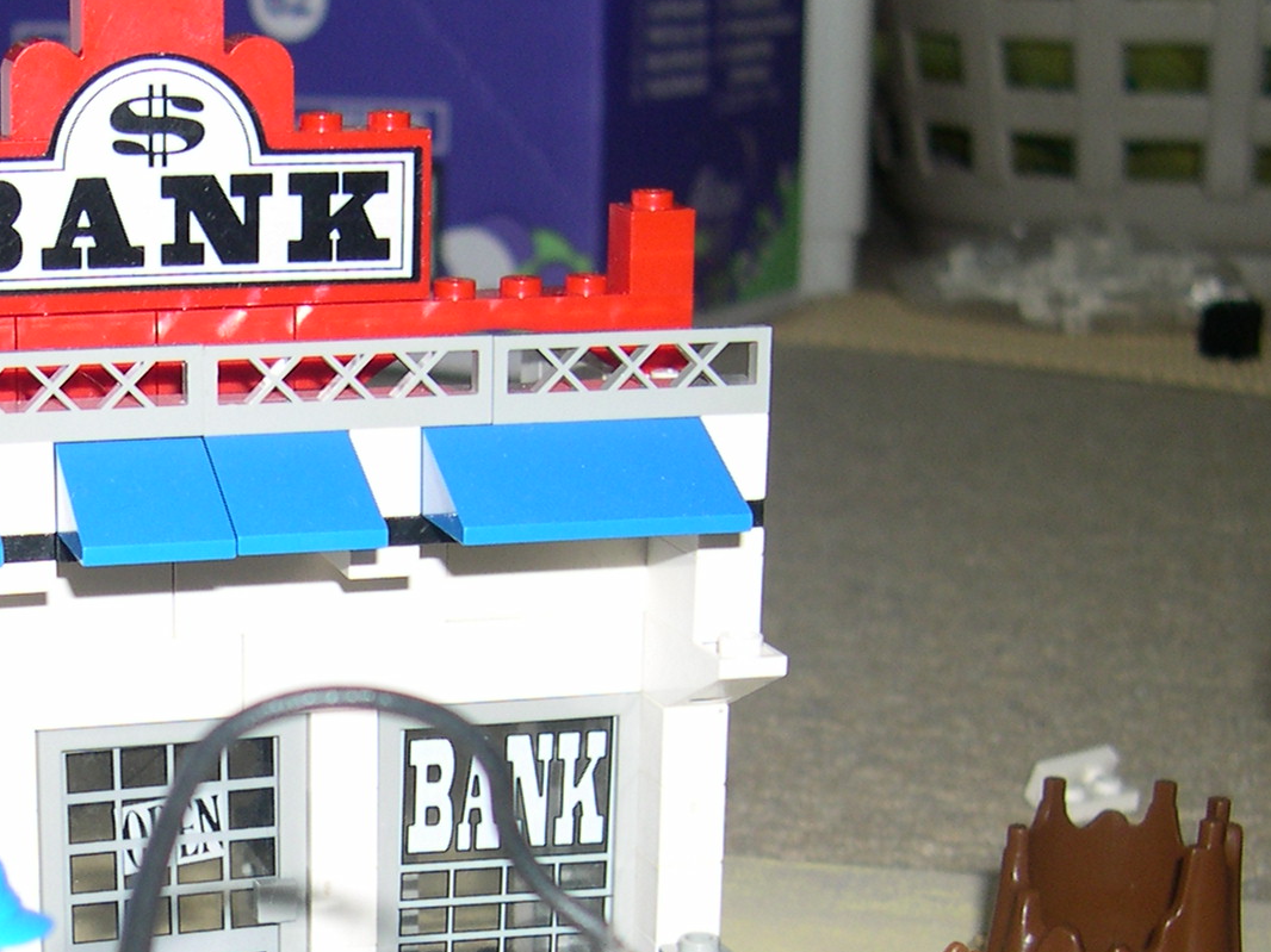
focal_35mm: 81
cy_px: 832
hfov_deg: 23.5
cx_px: 114
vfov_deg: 18.0
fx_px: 2973
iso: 100
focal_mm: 8
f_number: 2.8
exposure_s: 1/60
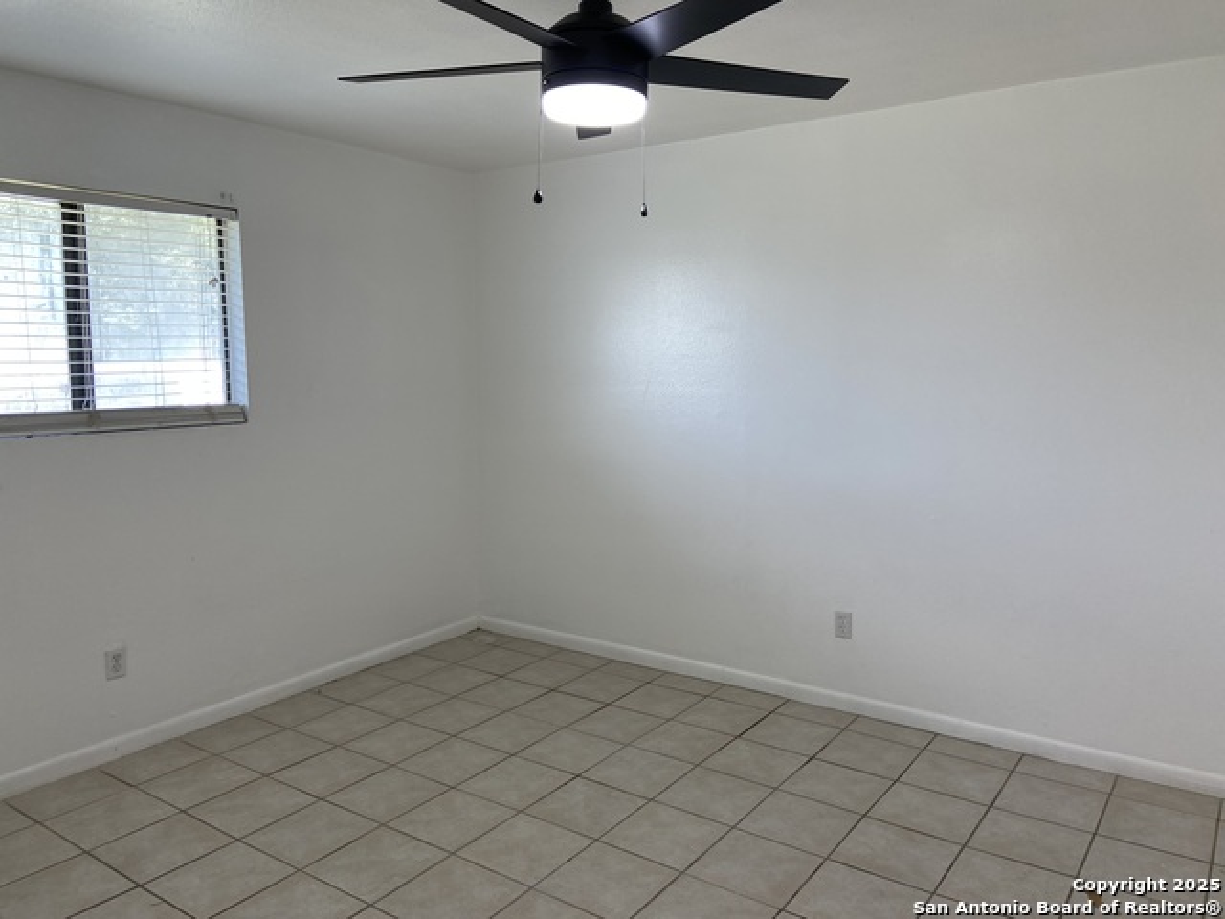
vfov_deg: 53.1
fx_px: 920
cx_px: 612
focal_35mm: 26
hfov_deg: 67.3
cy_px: 460
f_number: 1.8
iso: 40
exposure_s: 1/61
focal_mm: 4.25
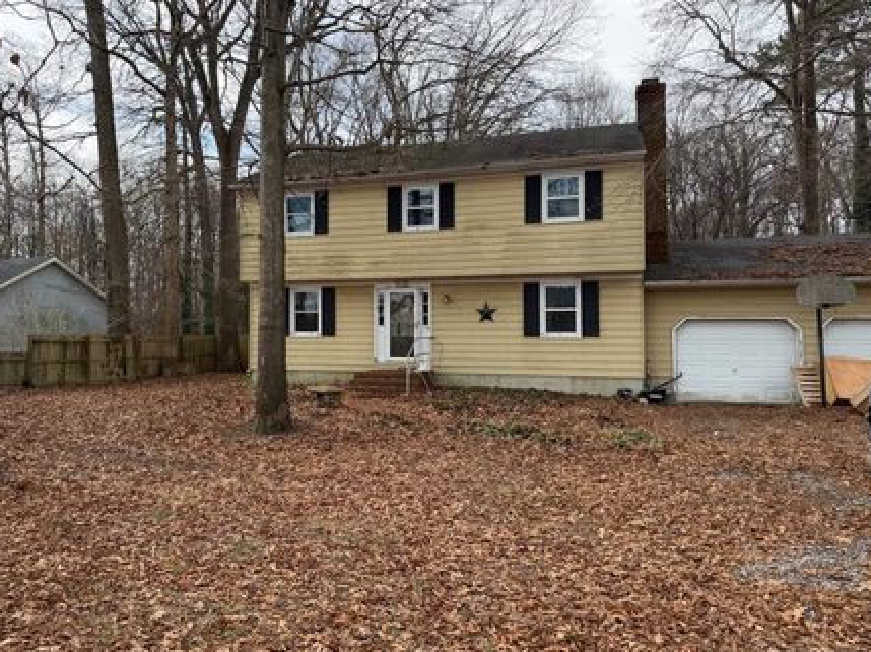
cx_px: 370
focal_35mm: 28
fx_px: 704
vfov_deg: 49.6
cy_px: 300
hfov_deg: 63.2
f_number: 1.78
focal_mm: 6.76
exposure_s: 1/2232
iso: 100
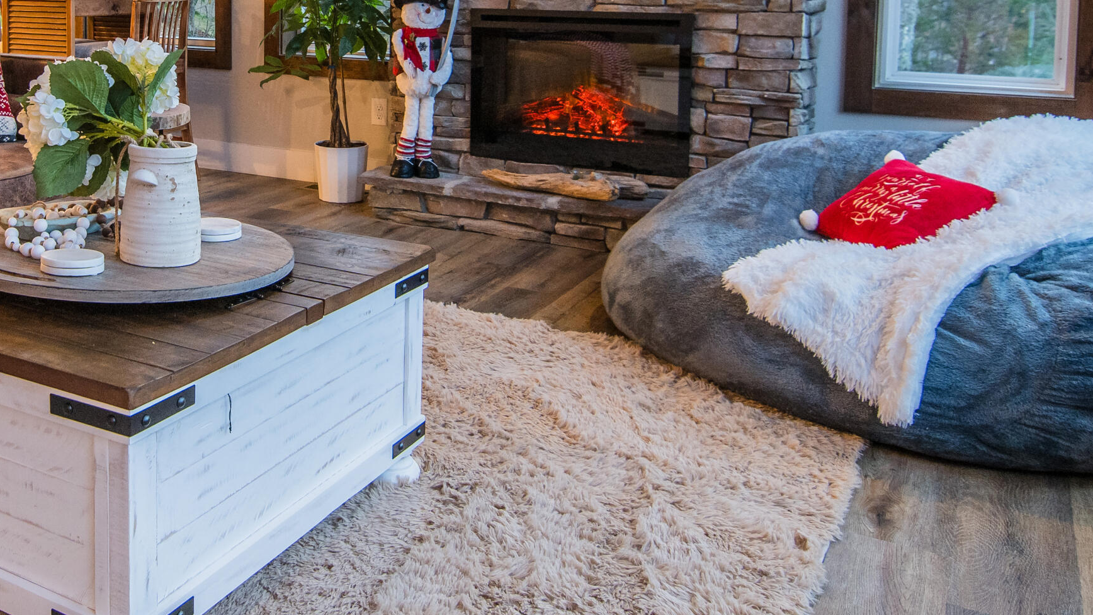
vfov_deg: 29.7
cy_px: 45
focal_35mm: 38
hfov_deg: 50.0
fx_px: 1101
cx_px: 236
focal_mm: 14
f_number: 5.6
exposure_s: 1/15
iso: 400
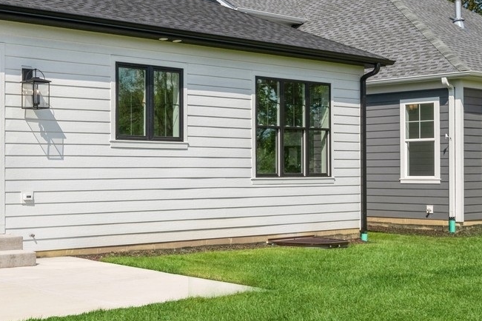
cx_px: -4
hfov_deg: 31.3
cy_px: 111
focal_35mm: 59
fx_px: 790
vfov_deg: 22.9
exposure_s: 1/500
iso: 200
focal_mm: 24
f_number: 8
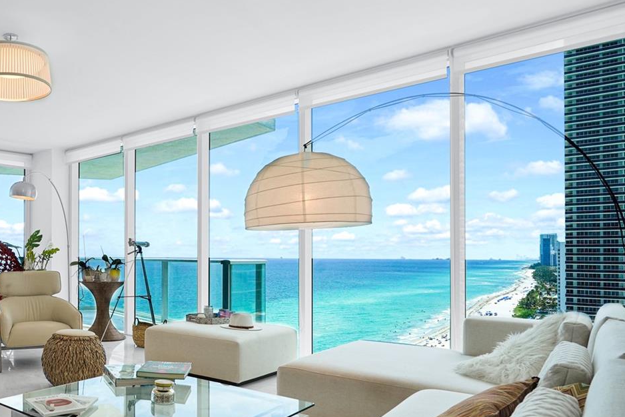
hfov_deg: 57.4
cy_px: 247
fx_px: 503
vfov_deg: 44.7
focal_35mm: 29
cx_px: 99
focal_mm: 17
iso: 250
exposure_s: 1/250
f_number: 8
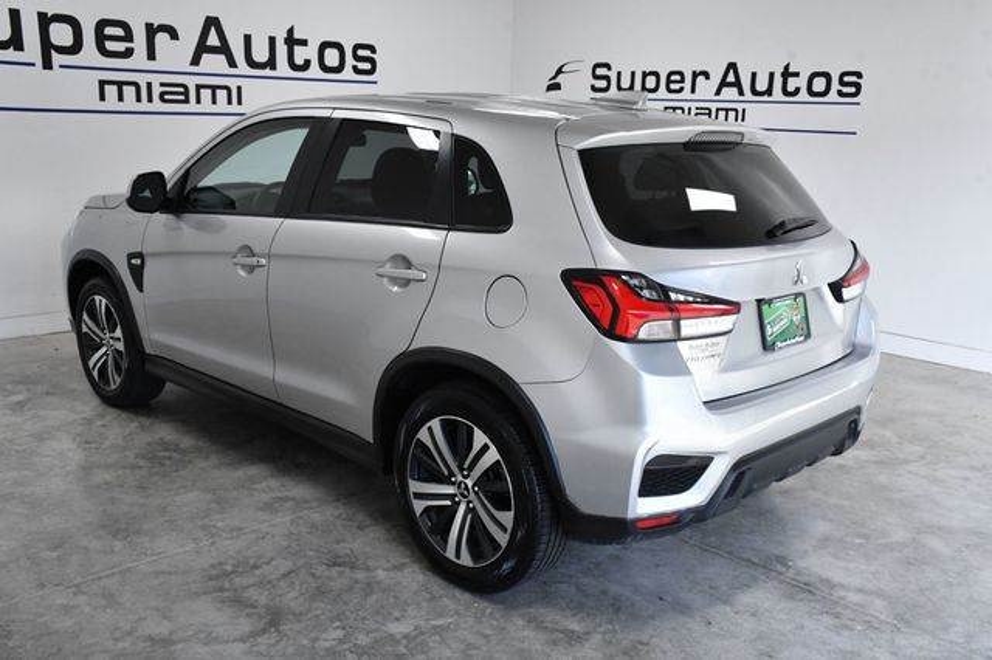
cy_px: 330
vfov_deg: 38.8
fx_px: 936
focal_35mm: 34
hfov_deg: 55.8
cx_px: 496
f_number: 10
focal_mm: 23
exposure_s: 1/400
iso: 2500
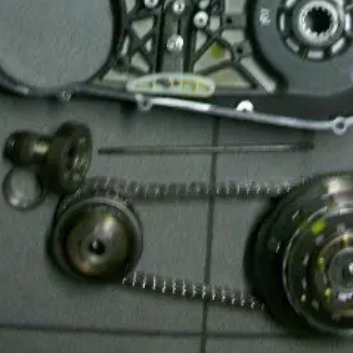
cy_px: -33
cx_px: 224
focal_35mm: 66
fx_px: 761
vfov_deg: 24.4
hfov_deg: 26.0
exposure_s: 1/8
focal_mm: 5.7
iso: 166
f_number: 2.8
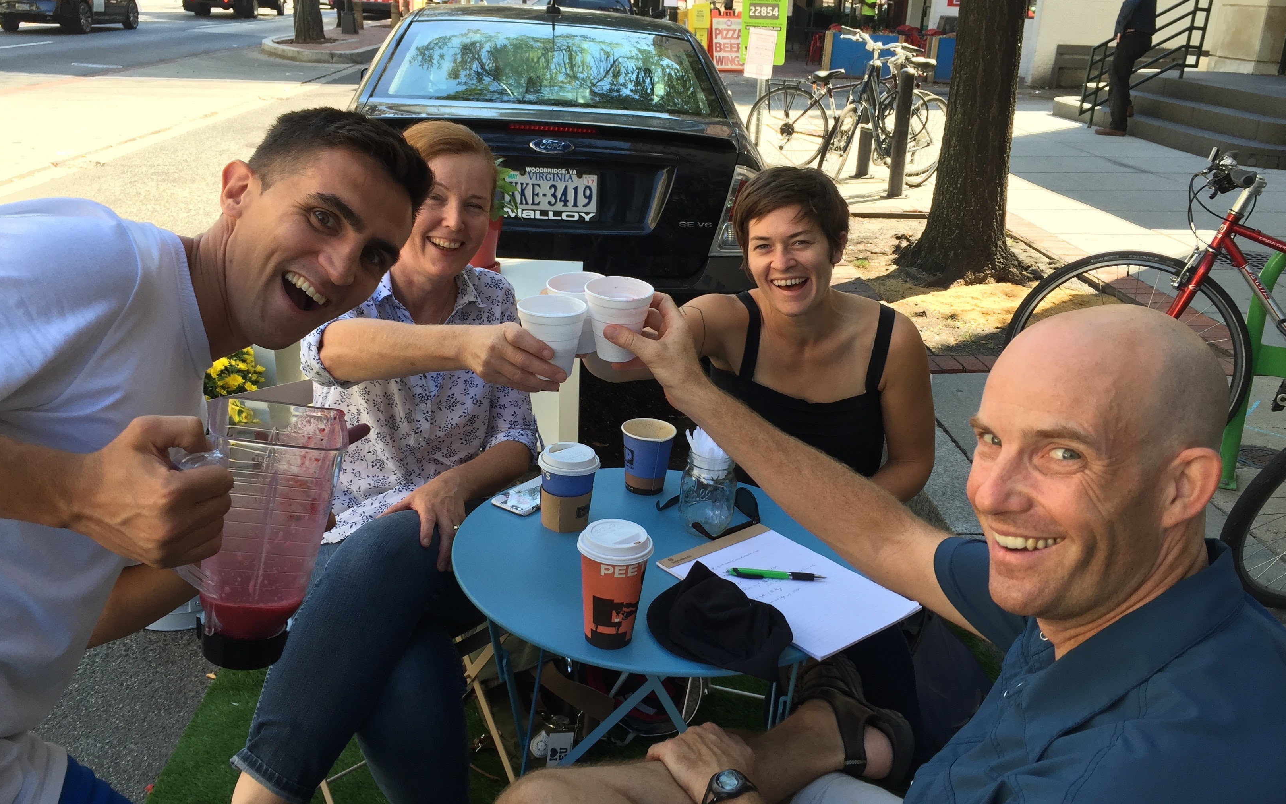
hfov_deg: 61.2
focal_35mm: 31
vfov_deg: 40.6
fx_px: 1086
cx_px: 640
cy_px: 407
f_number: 2.2
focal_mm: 4.15
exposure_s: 1/152
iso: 32
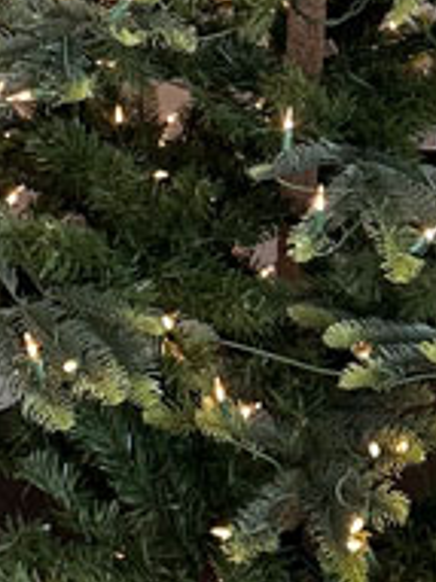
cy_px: -373
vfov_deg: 13.6
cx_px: 183
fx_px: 2253
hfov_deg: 11.1
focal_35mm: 134
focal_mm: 6.86
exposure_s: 1/120
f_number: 1.78
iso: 100
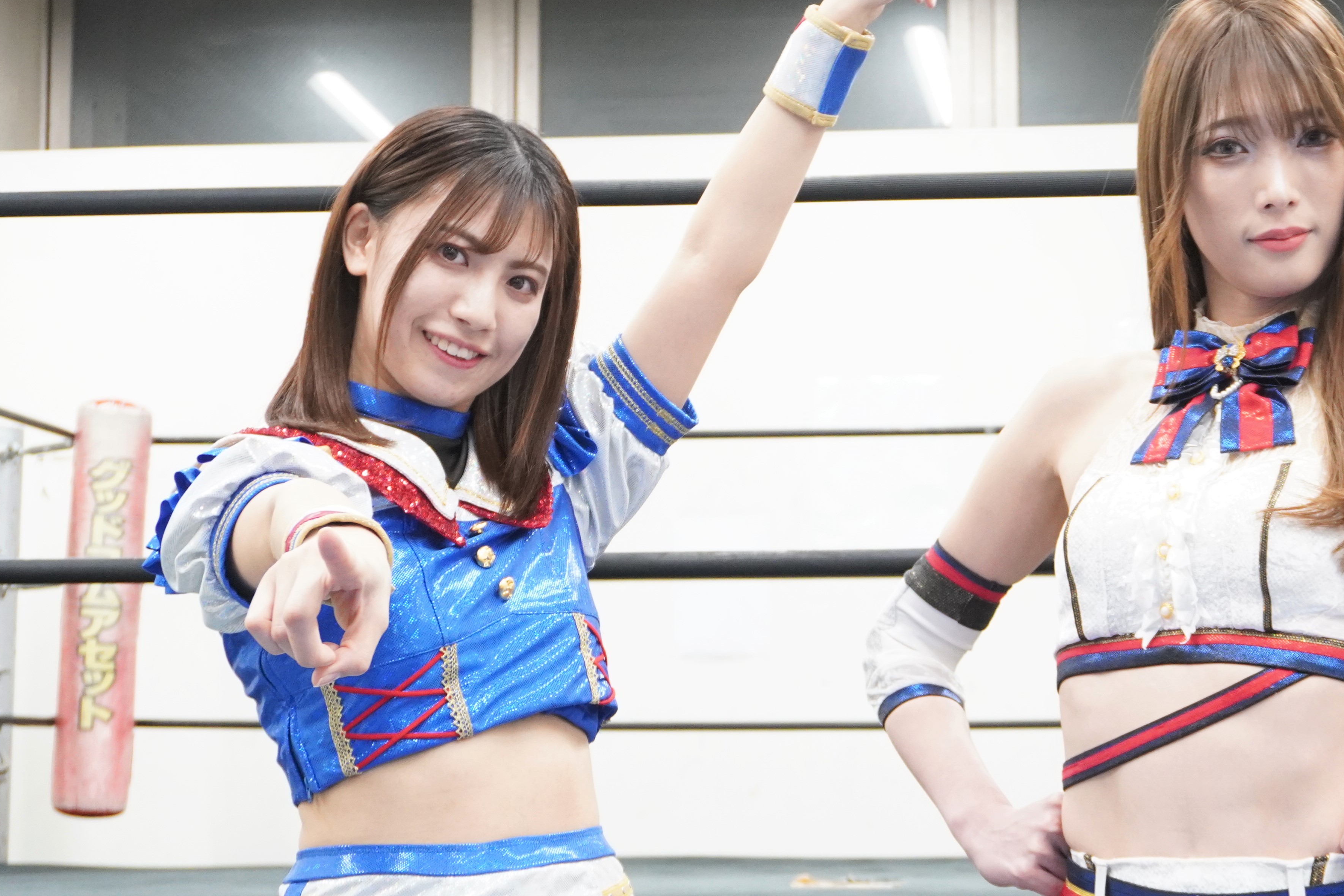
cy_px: 520
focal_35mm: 76
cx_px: 884
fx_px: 2830
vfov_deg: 18.0
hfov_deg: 26.6
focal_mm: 31
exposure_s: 1/60
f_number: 5
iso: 1600
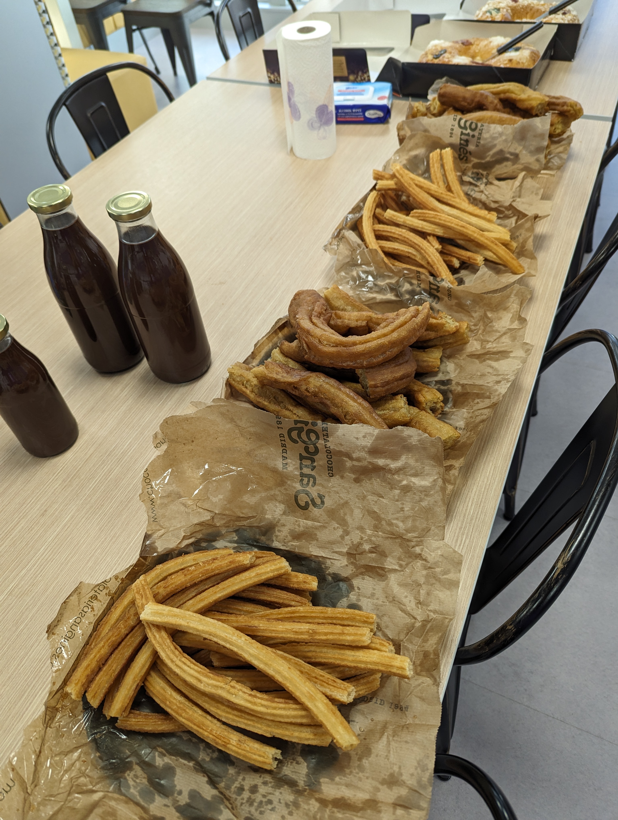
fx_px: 570
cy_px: 410
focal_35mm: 24
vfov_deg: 71.5
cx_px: 309
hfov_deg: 56.9
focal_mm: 6.81
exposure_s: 1/100
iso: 154
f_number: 1.85
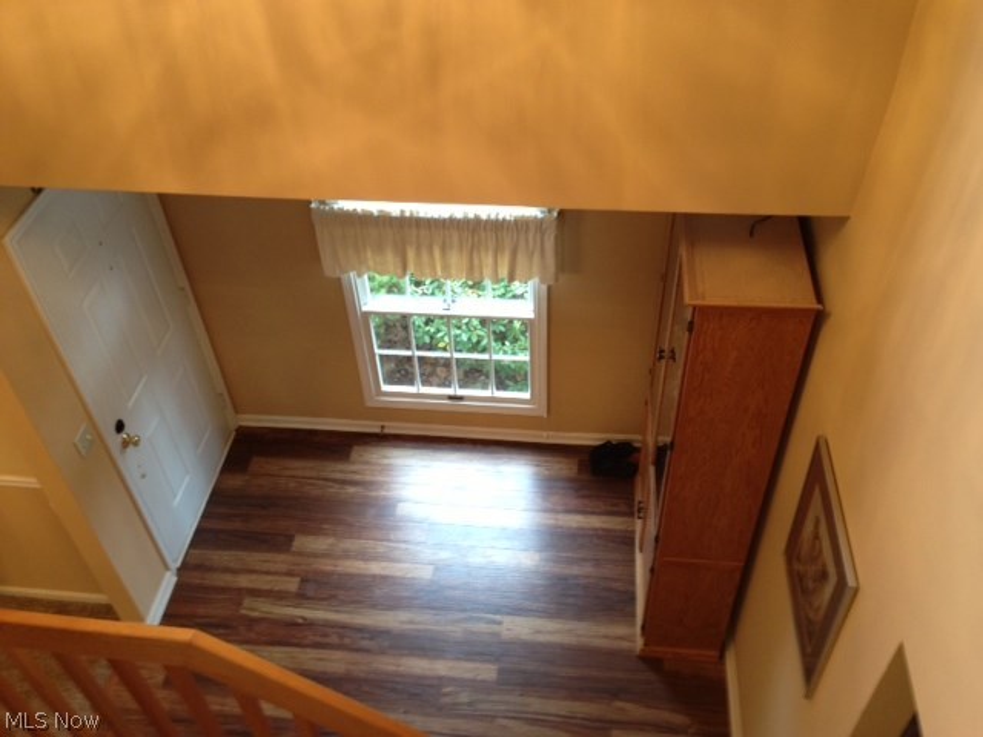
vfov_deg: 42.9
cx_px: 492
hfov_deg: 55.4
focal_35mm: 33
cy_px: 368
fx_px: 937
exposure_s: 1/20
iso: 100
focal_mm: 4.13
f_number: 2.4
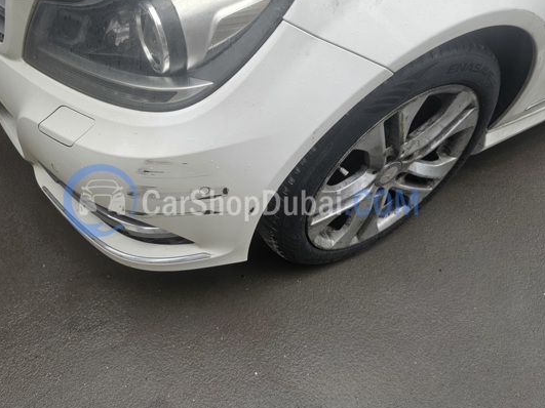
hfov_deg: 67.1
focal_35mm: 26
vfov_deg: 53.0
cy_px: 202
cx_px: 240
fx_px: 409
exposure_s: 1/180
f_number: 1.7
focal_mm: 6.3
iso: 32
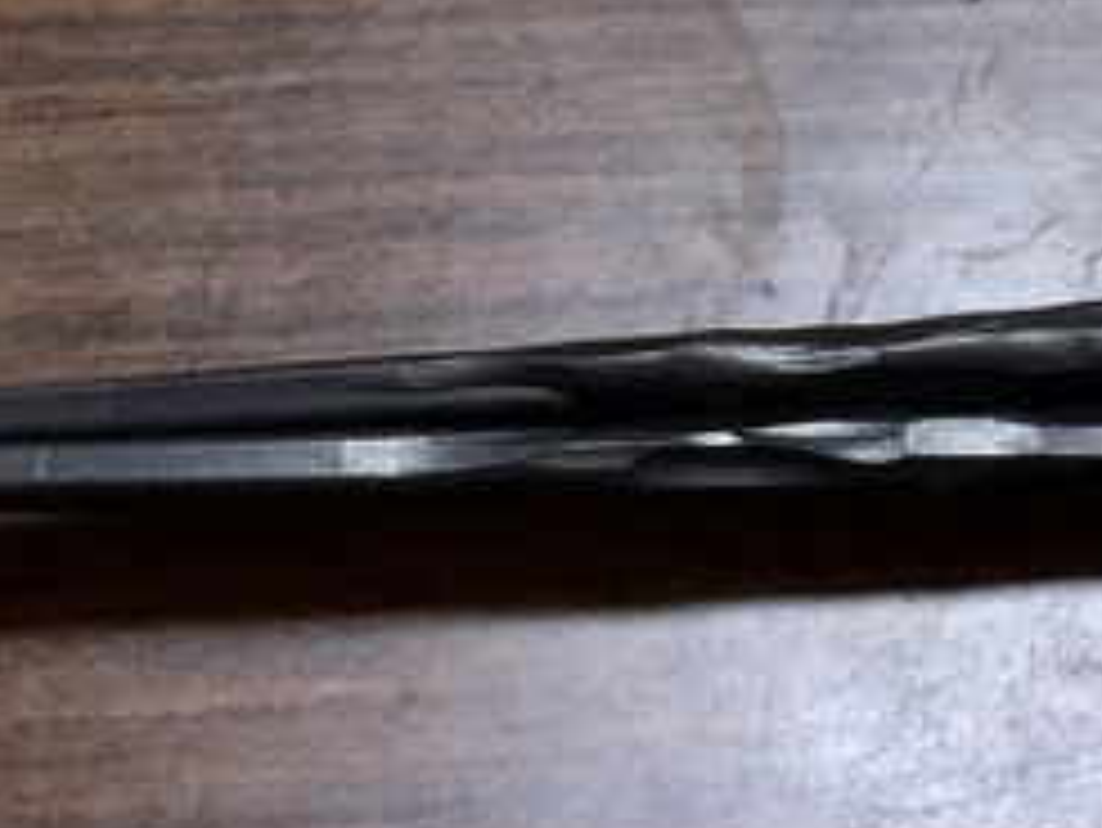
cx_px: 1354
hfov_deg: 13.5
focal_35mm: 142
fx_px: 4523
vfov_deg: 9.7
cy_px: -828
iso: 50
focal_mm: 4.15
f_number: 2.2
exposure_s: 1/30
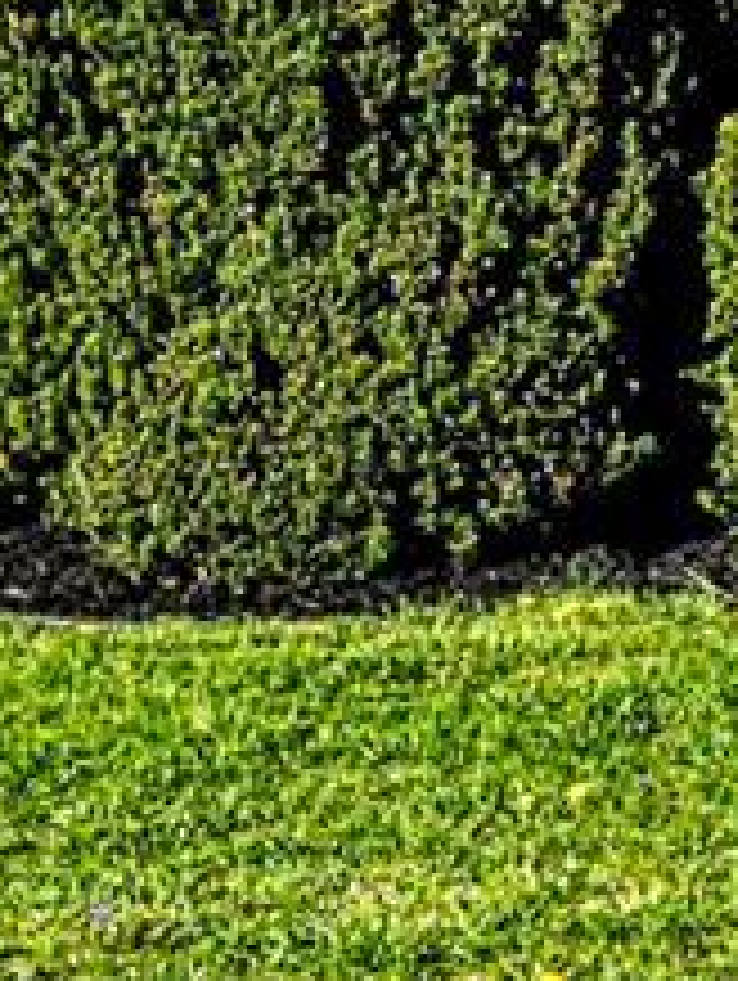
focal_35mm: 158
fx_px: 4483
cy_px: 315
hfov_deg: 9.2
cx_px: 1010
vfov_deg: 12.5
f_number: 1.7
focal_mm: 6.3
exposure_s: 1/779
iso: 12
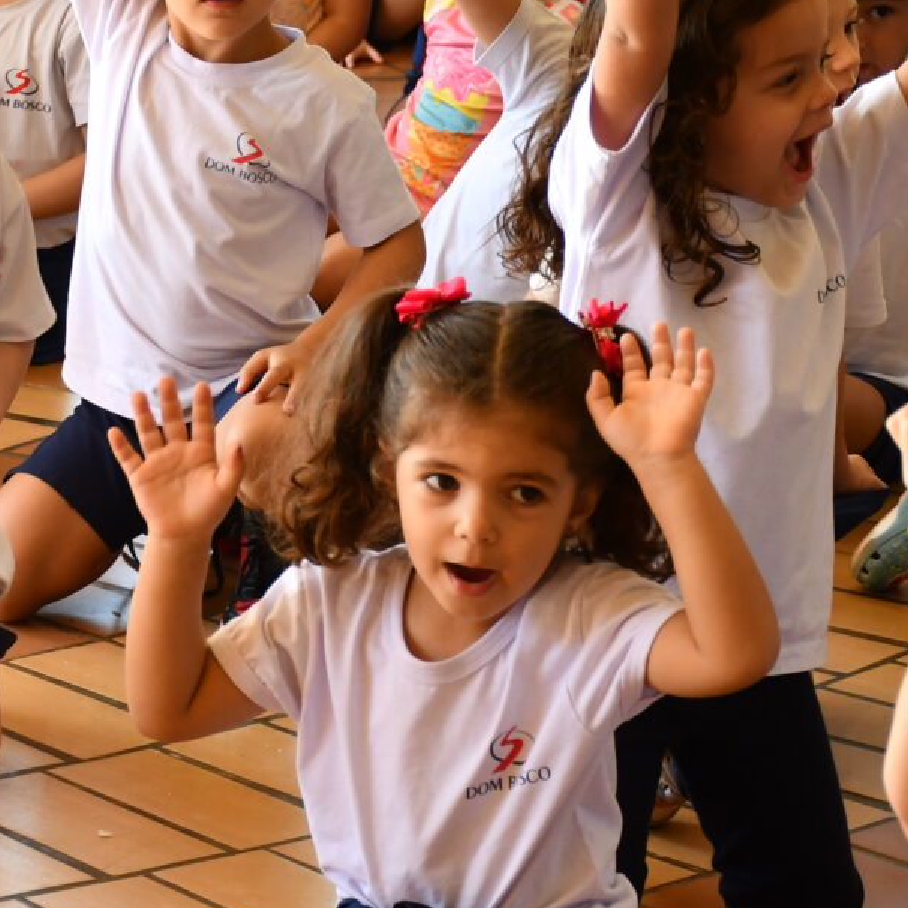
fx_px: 5995
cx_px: 295
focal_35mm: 202
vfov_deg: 8.7
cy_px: 253
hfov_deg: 8.7
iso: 640
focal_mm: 50
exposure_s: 1/250
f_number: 4.8
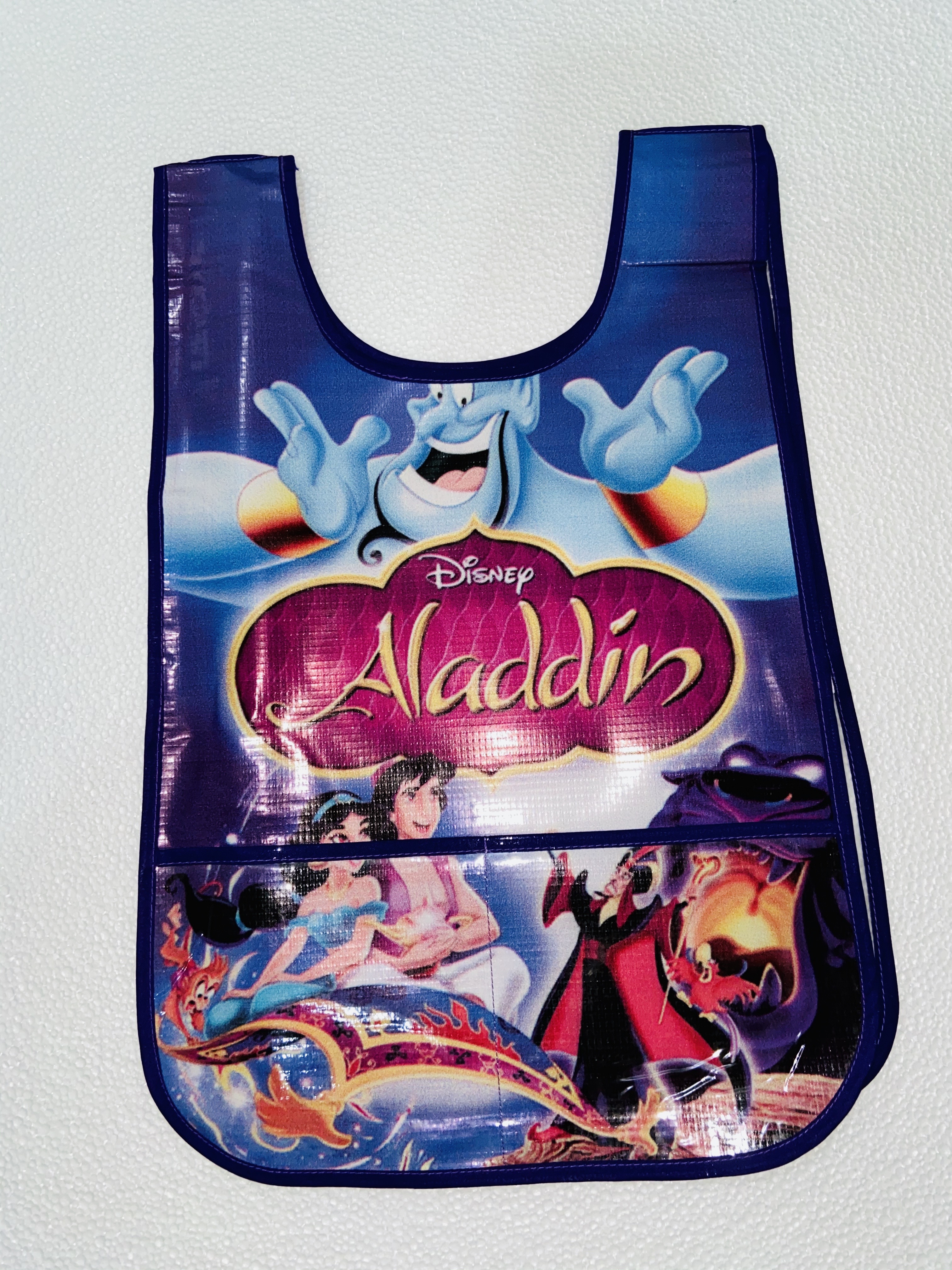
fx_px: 953
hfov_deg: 53.1
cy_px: 635
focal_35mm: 26
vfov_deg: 67.3
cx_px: 476
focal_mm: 4.25
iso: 50
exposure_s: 1/42
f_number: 1.8
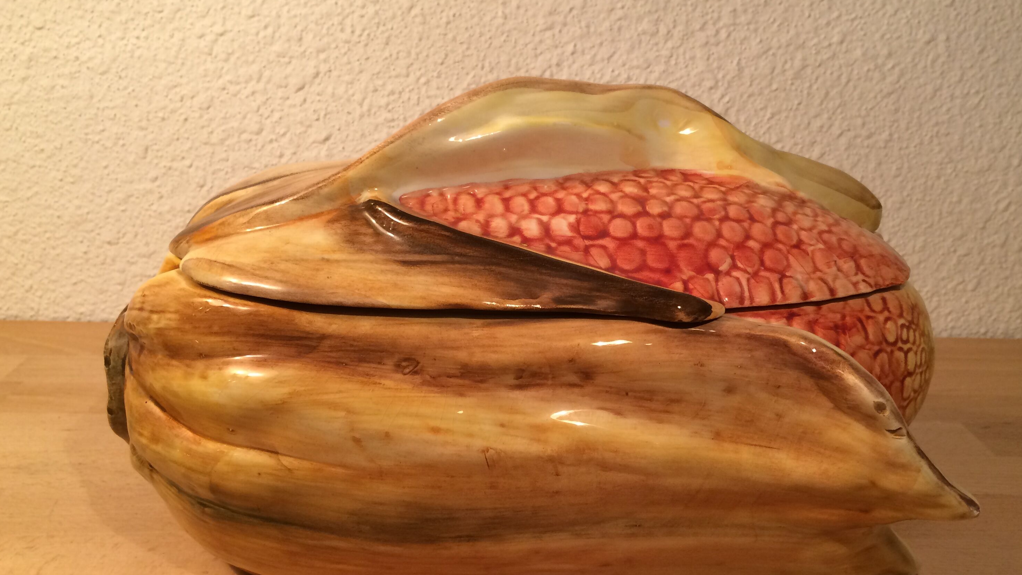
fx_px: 948
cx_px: 552
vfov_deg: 33.6
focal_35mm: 35
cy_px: 345
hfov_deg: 56.6
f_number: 2.2
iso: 50
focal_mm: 4.15
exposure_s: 1/33
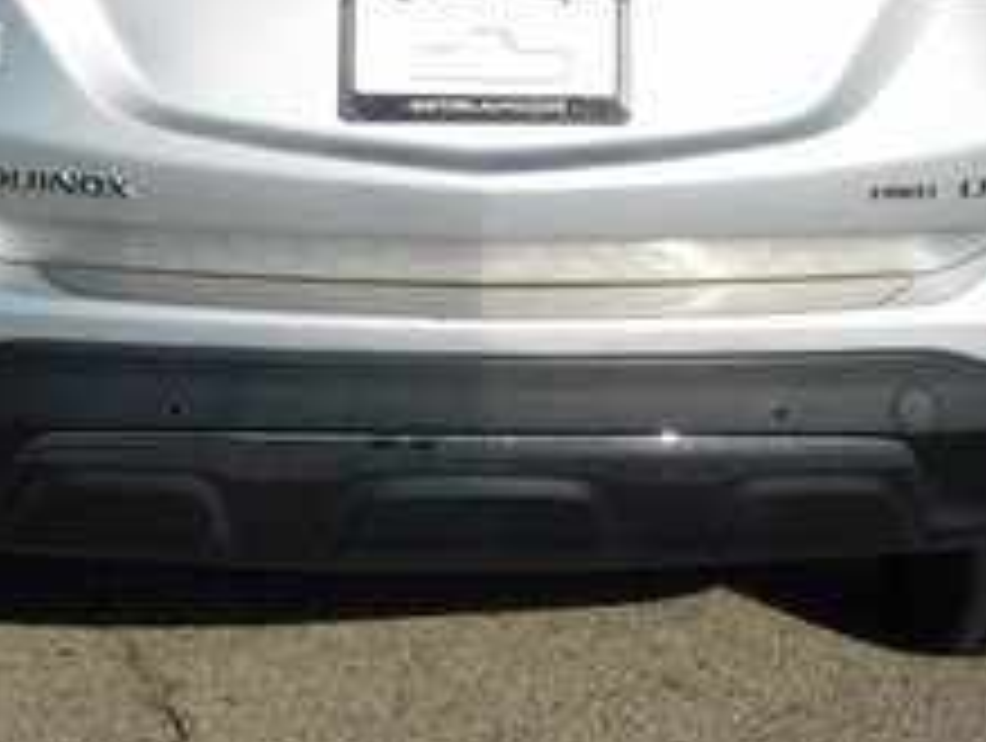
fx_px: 2996
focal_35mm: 105
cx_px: 554
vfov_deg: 13.9
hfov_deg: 18.7
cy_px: -18
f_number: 7
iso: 125
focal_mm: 6.3
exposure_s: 1/640
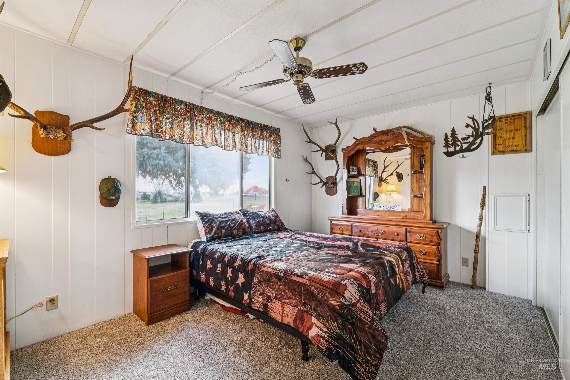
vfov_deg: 75.5
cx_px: 285
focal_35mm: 16
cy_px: 190
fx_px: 245
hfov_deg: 98.5
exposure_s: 1/3.33
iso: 400
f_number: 13
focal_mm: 15.5
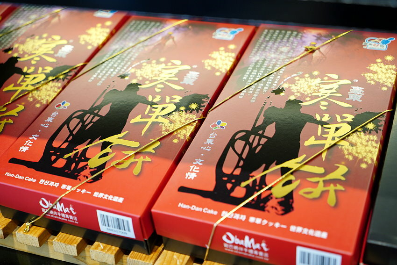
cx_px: 198
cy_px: 132
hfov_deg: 38.9
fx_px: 562
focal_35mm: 51
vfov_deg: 26.5
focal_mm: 51
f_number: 4
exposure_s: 1/60
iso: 250
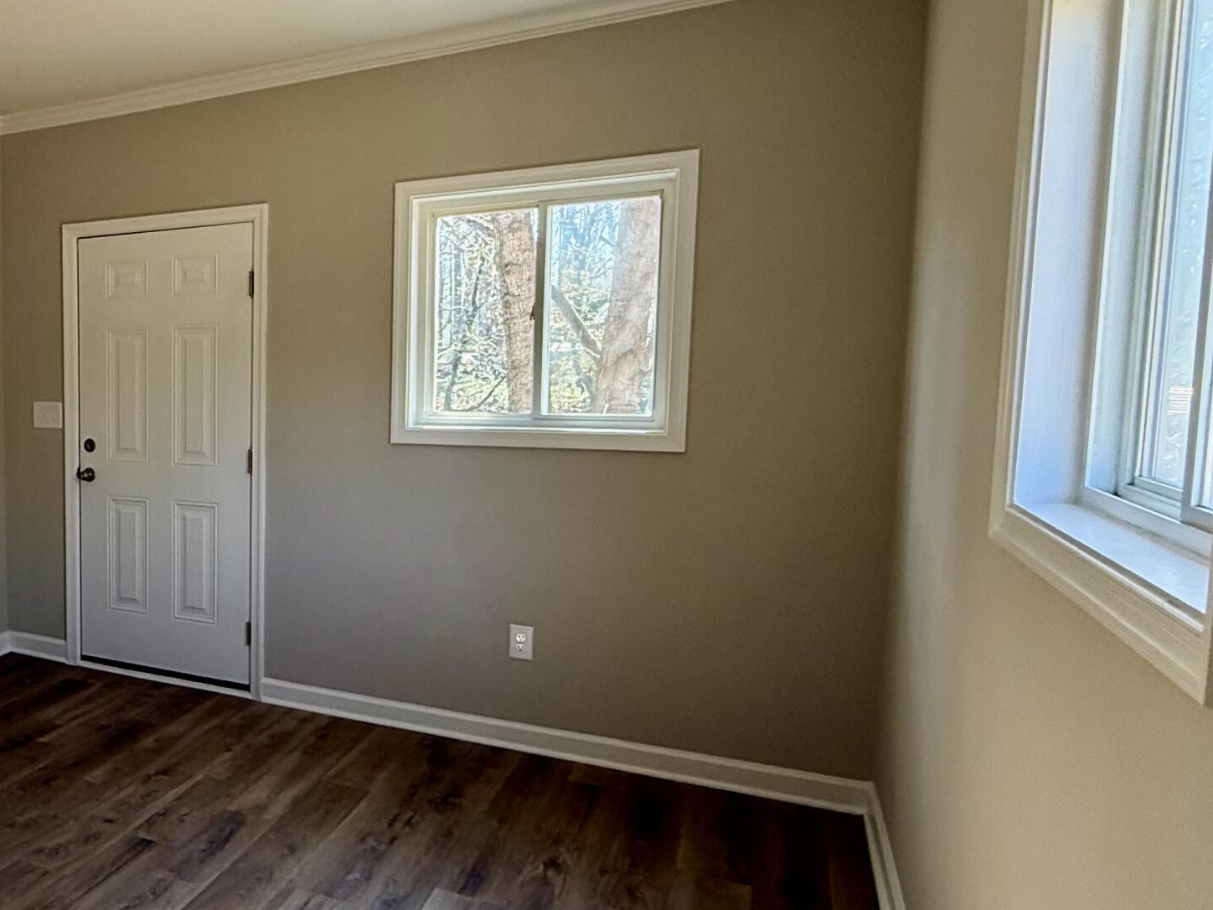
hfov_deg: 53.4
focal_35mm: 29
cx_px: 106
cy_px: 468
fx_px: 1016
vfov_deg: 48.2
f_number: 2.2
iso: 160
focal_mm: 2.22
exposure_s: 1/99
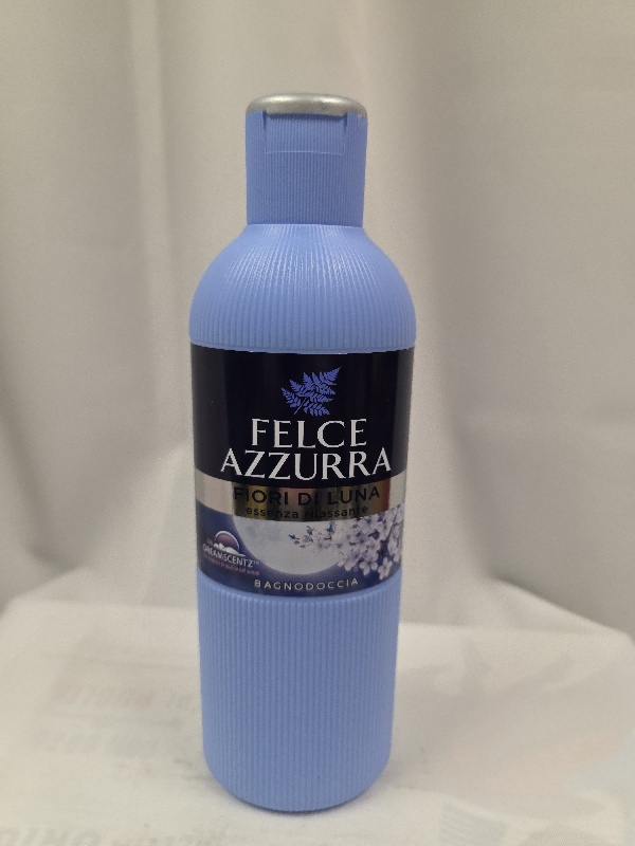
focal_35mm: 23
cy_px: 423
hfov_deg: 58.9
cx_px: 318
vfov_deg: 73.9
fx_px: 563
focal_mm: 6.3
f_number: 1.7
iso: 400
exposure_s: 1/101
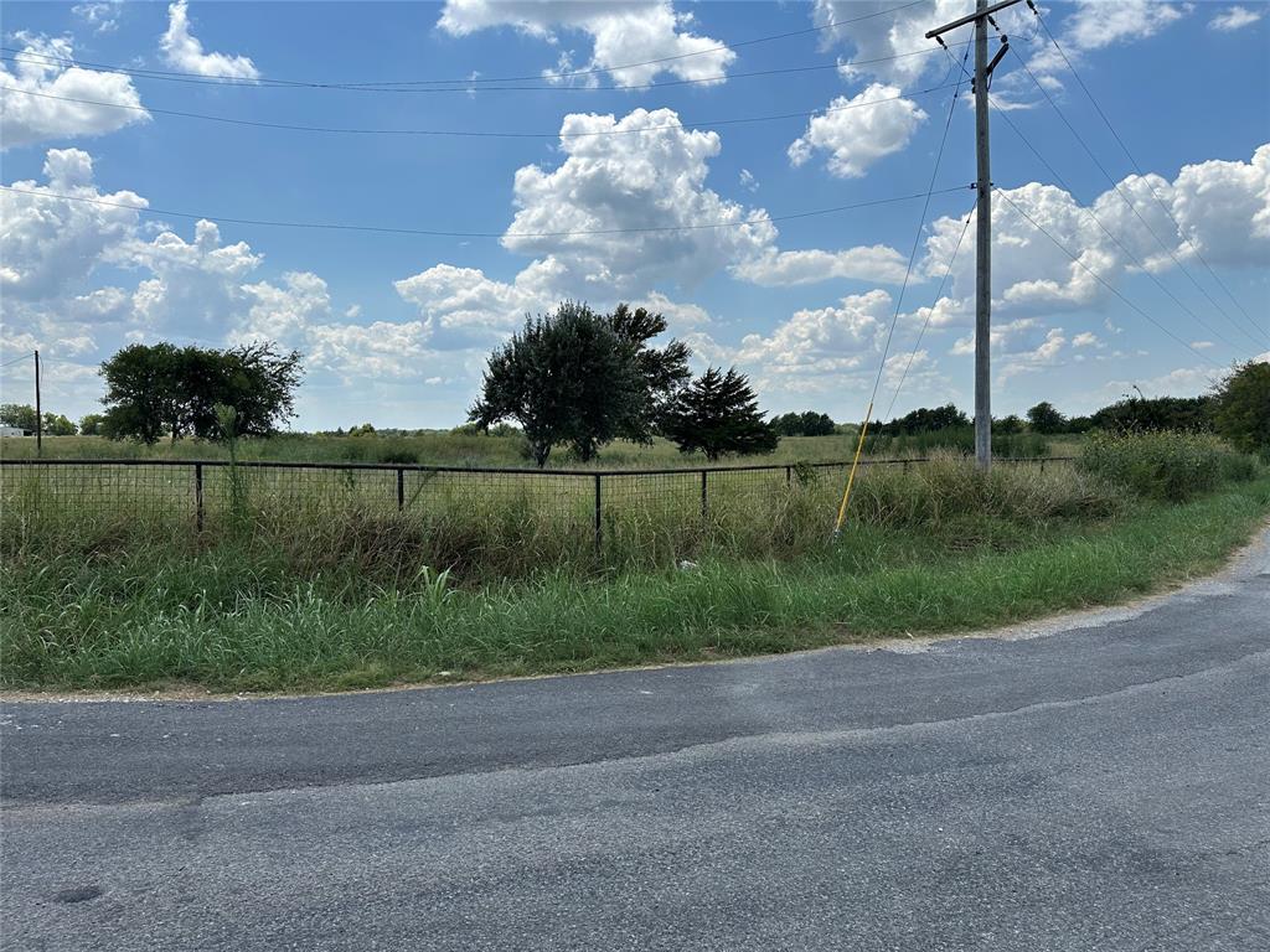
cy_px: 476
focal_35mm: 24
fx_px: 881
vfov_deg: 56.8
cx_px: 635
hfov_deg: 71.6
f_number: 1.78
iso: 80
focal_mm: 6.86
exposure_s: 1/8197
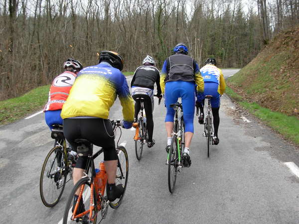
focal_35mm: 38
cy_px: 112
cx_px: 150
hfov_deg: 49.0
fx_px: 328
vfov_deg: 37.7
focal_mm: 6.3
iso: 79
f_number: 2.9
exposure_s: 1/136
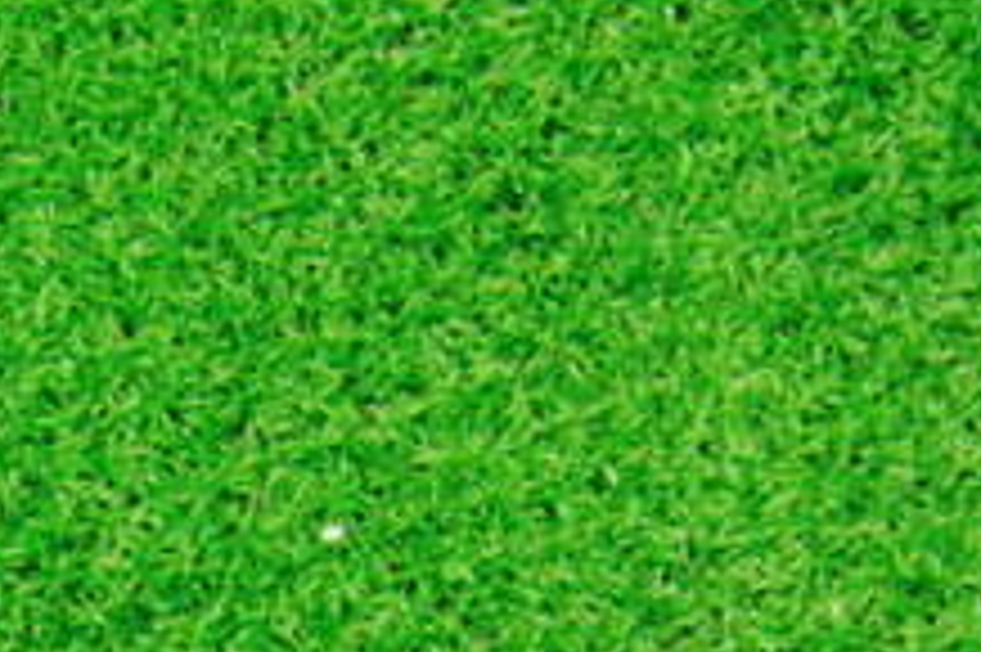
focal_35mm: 113
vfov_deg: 11.7
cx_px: -176
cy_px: 913
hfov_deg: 17.3
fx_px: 3077
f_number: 3.6
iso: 400
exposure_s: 1/25
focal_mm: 6.42
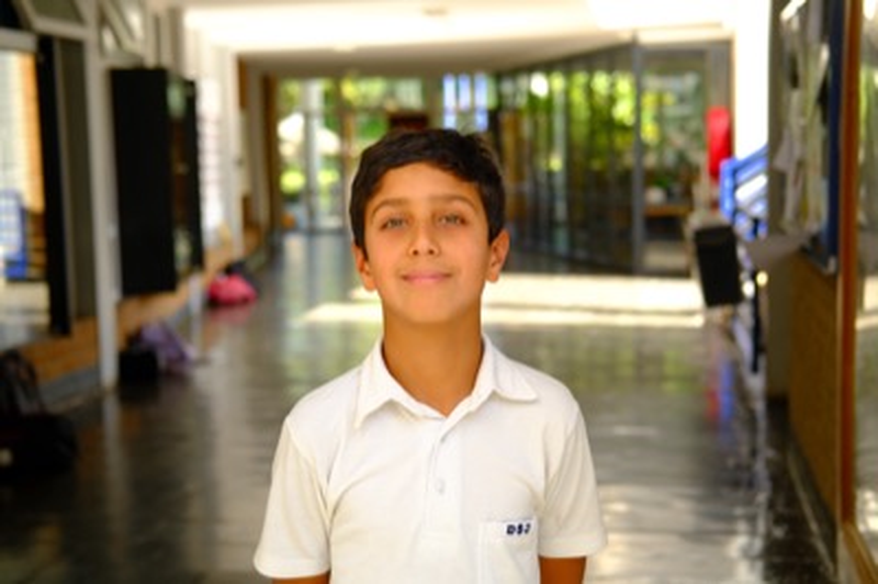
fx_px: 1292
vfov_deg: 25.5
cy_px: 292
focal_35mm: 53
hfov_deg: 37.5
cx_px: 439
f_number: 2.8
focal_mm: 35
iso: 160
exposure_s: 1/125
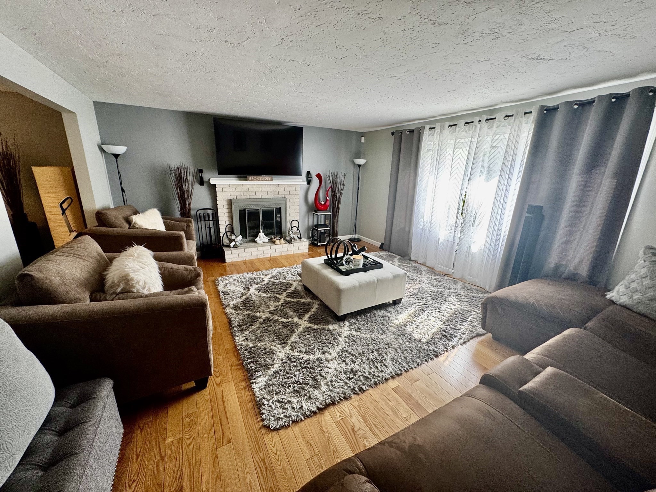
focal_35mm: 14
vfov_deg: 85.7
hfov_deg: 102.1
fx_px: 265
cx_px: 328
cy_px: 246
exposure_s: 1/120
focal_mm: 2.22
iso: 160
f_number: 2.2
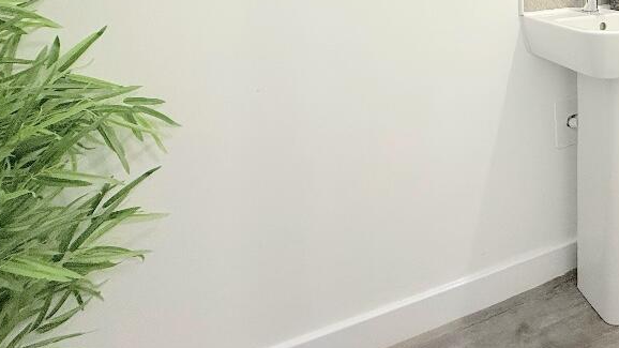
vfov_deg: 34.9
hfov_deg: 63.6
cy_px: -60
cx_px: 498
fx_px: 443
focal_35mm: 27
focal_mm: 2.22
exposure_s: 1/100
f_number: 2.2
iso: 250
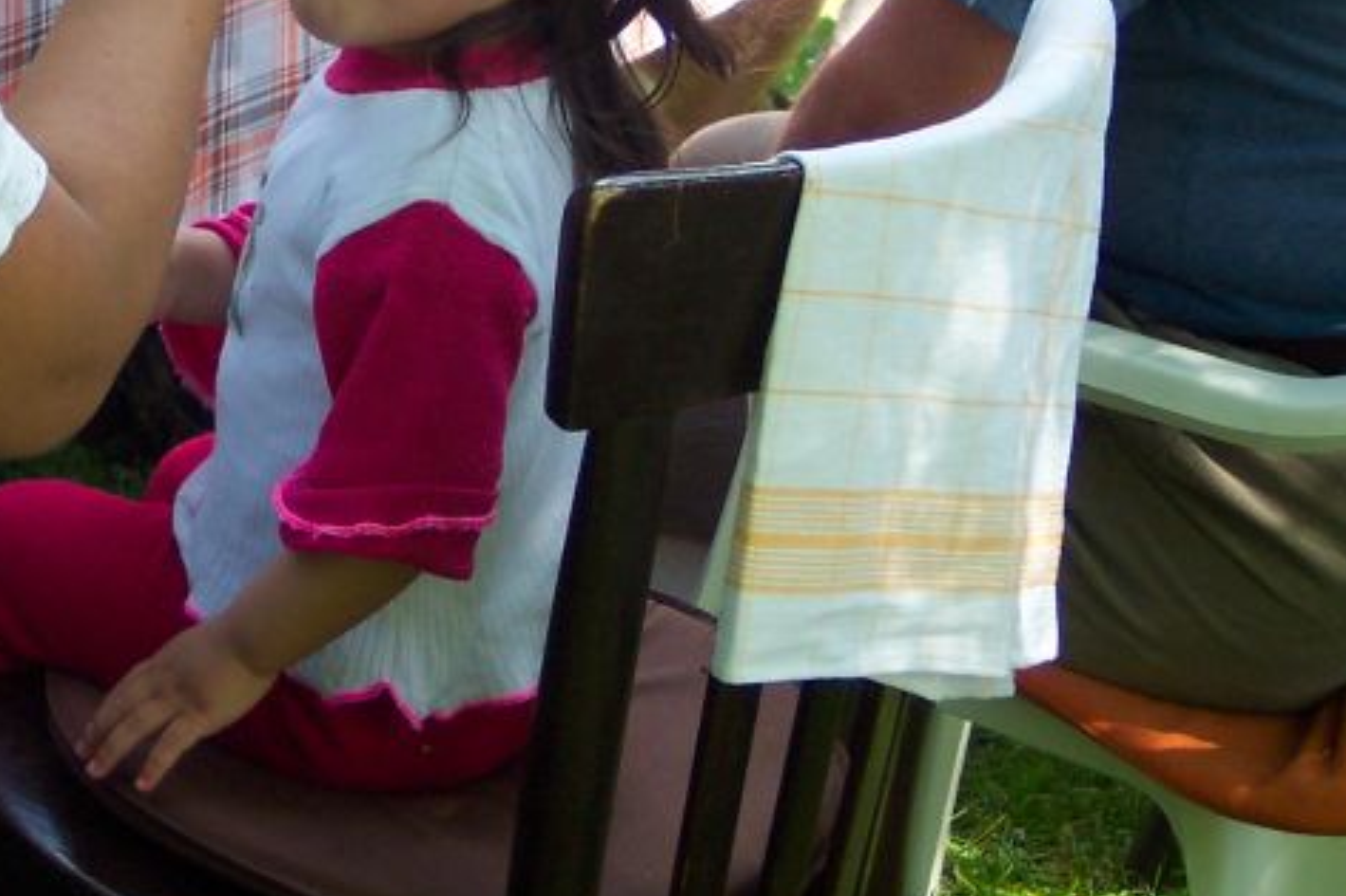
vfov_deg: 11.4
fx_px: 4485
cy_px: 142
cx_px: 350
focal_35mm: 120
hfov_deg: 17.0
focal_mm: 13.3
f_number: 3.4
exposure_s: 1/125
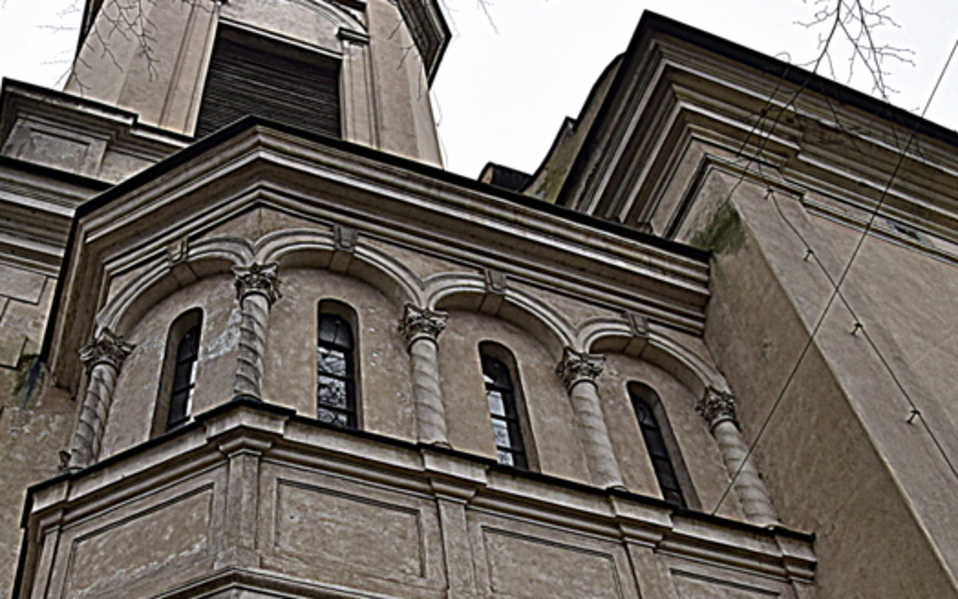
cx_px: 386
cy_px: 466
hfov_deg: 46.9
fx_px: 1097
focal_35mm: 42
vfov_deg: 30.0
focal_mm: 18
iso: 400
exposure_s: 1/125
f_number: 9
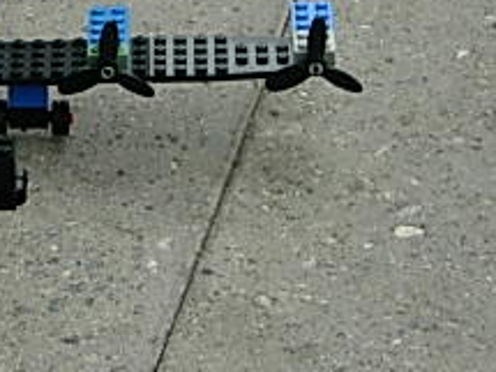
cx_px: -88
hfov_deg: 8.0
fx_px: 3494
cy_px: 58
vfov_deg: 6.1
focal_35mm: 244
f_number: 4
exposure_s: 1/264
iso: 79
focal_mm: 17
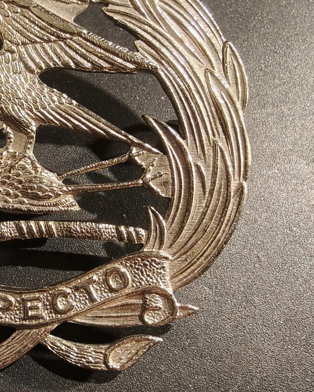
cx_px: 2
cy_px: 214
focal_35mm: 49
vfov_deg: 38.0
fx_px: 569
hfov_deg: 28.9
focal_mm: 2.32
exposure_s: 1/85.9
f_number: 2
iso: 200
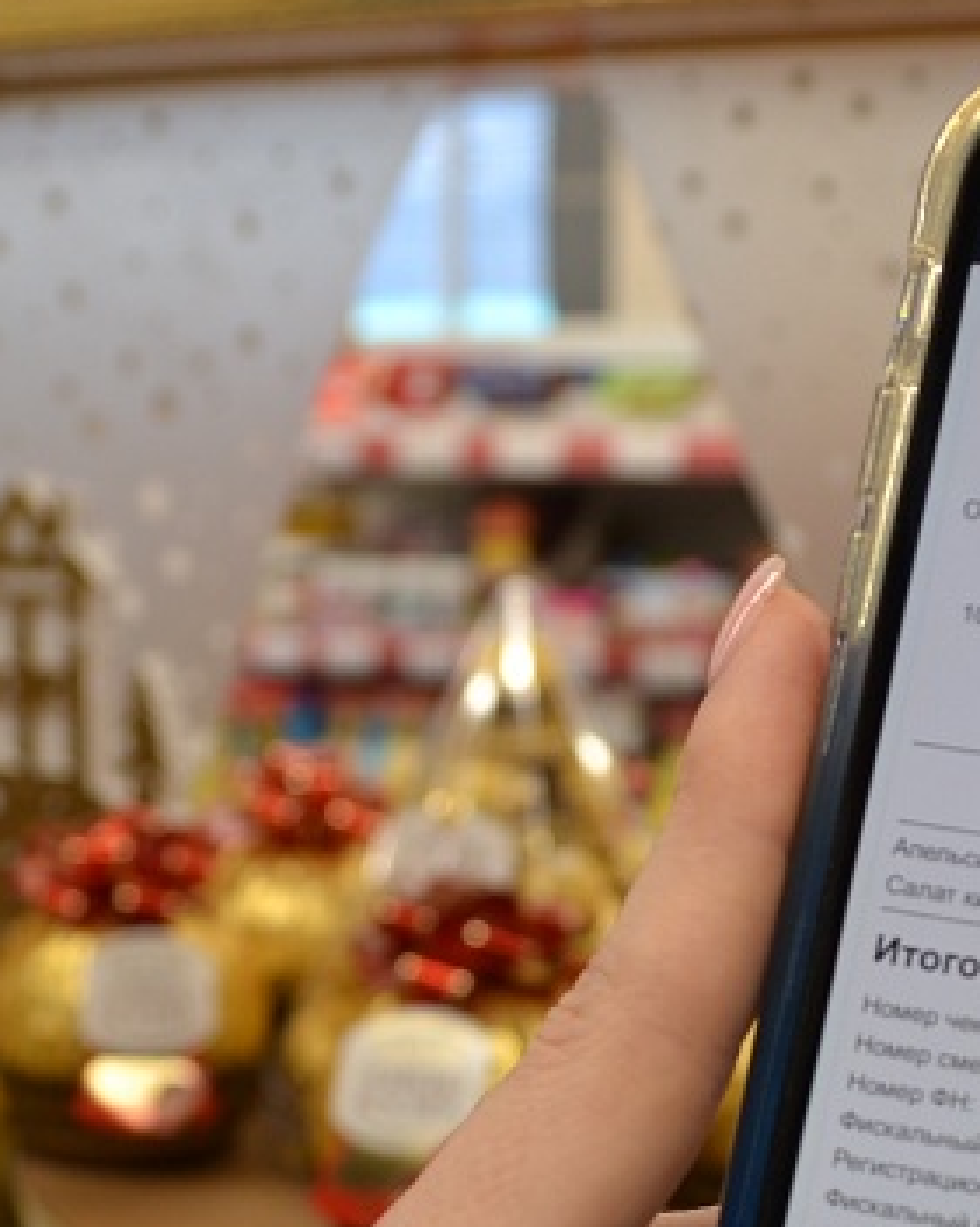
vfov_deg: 23.5
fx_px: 2904
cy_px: 969
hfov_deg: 19.1
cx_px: 565
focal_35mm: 80
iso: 400
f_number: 5
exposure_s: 1/100
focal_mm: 20
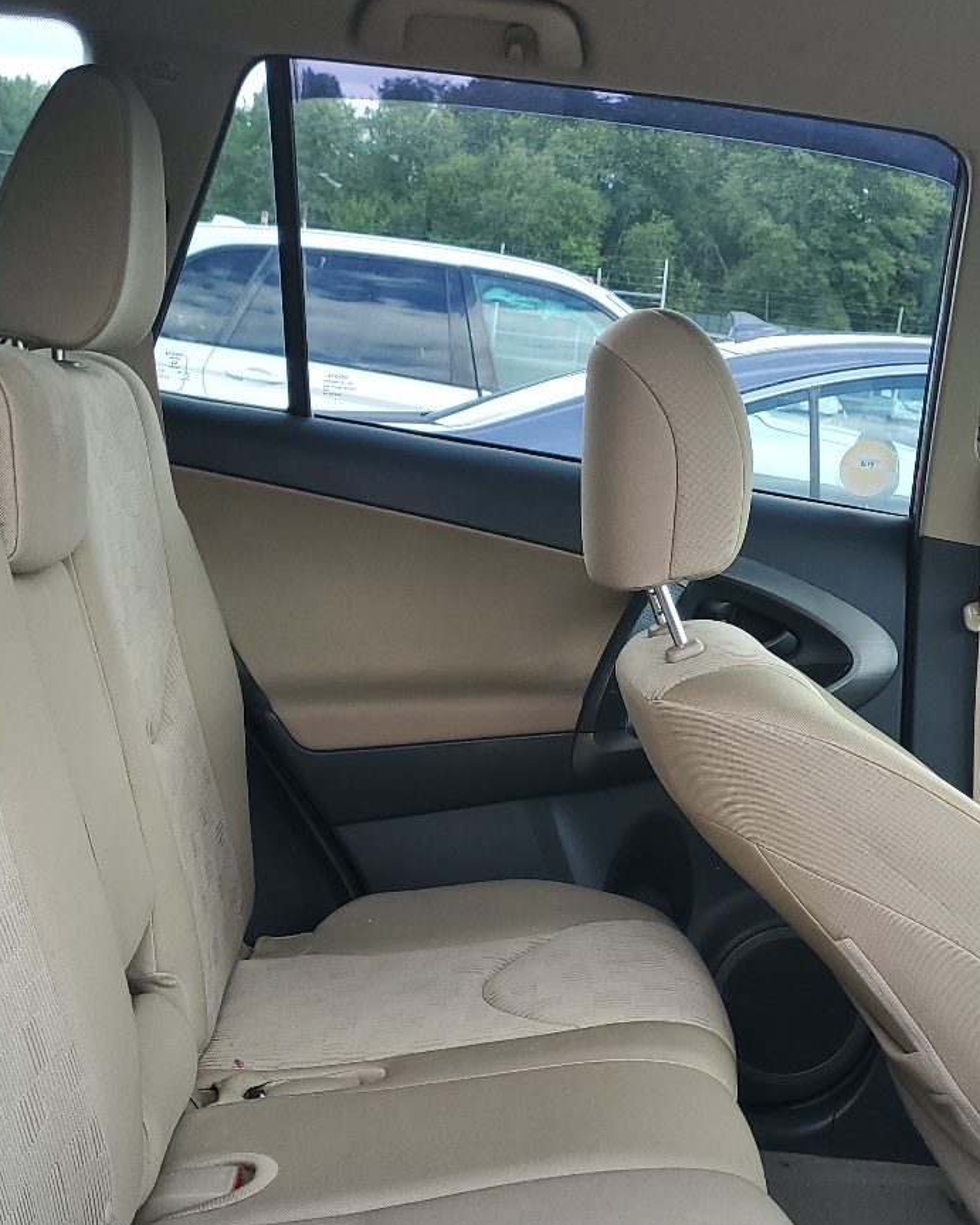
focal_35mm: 47
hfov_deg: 32.0
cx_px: 573
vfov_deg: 39.1
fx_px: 1704
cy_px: 824
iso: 50
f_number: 1.5
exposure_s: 1/169
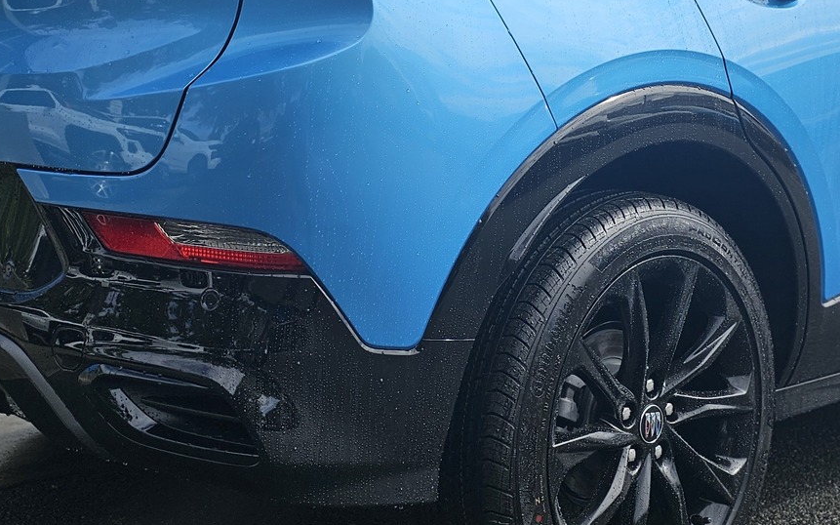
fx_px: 1328
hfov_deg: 35.1
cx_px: 473
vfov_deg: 22.2
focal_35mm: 58
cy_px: 152
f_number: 1.7
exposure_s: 1/861
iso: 10
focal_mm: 6.3
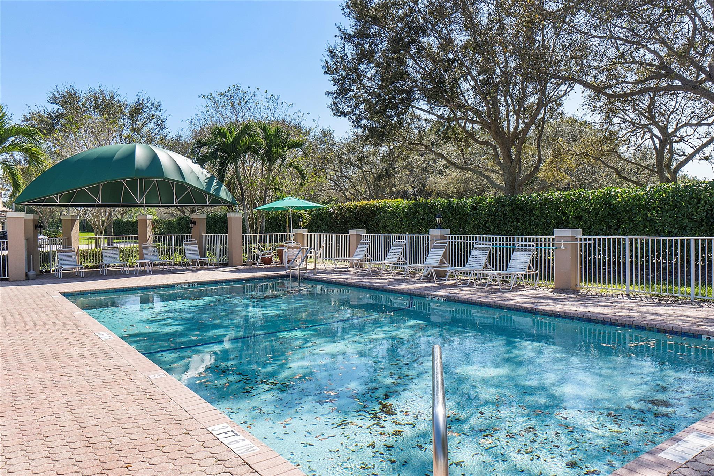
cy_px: 238
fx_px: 496
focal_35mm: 25
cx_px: 357
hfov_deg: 71.5
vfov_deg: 51.3
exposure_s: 1/250
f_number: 10
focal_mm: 17
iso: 200
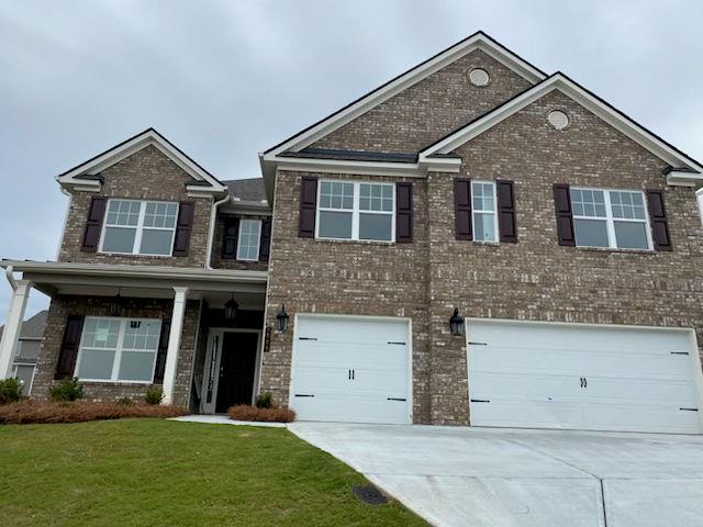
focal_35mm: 26
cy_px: 264
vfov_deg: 53.1
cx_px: 352
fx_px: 528
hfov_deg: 67.3
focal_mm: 4.25
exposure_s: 1/1232
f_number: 1.8
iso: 32
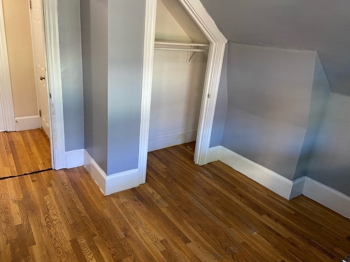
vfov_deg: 53.1
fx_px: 263
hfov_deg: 67.3
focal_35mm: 26
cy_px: 131
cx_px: 175
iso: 200
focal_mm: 4.25
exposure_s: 1/60
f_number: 1.8
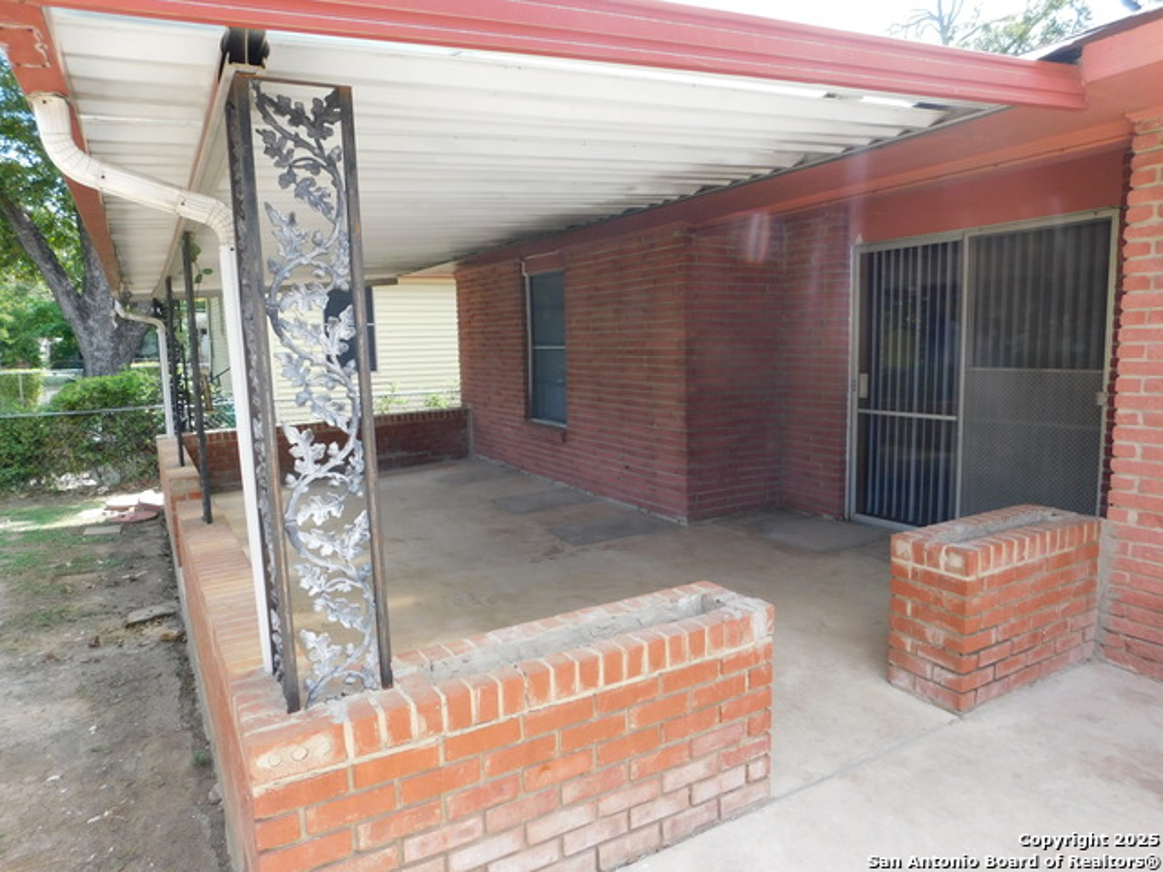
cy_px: 436
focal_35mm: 23
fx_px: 773
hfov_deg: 73.9
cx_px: 582
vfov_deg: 58.9
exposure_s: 1/400
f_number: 3
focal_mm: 4
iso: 125
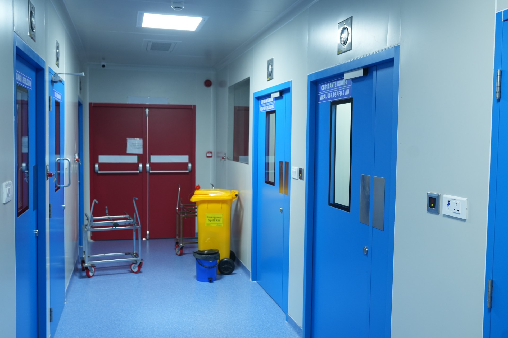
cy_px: 169
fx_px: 494
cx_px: 254
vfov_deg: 37.9
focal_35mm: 35
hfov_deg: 54.4
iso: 1250
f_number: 3.2
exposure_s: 1/160
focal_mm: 35
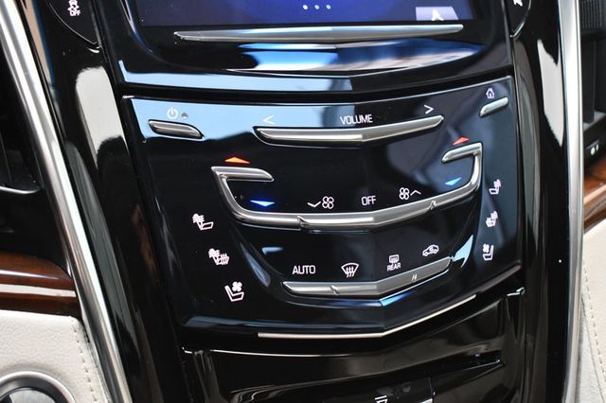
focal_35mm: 51
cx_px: 303
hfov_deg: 38.9
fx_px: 858
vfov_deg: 26.5
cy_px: 202
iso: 2200
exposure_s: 1/125
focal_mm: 34
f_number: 4.5
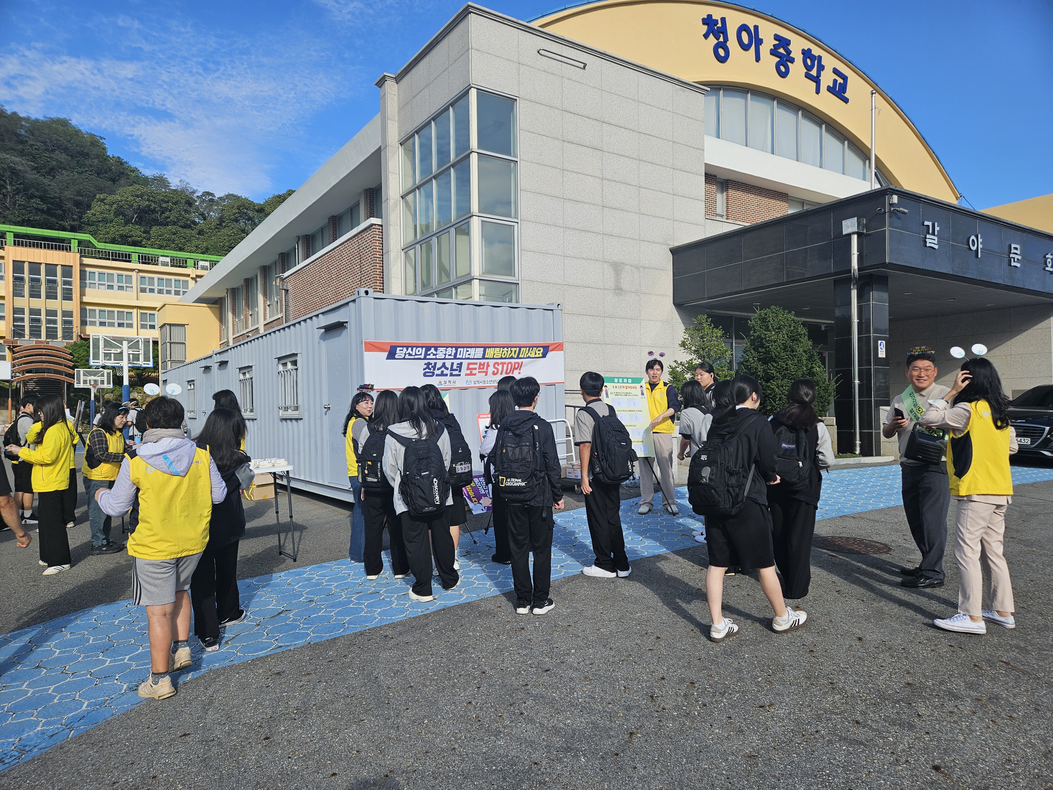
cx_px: 526
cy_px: 395
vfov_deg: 58.9
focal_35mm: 23
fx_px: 700
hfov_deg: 73.9
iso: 25
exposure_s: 1/1761
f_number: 1.8
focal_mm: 5.4
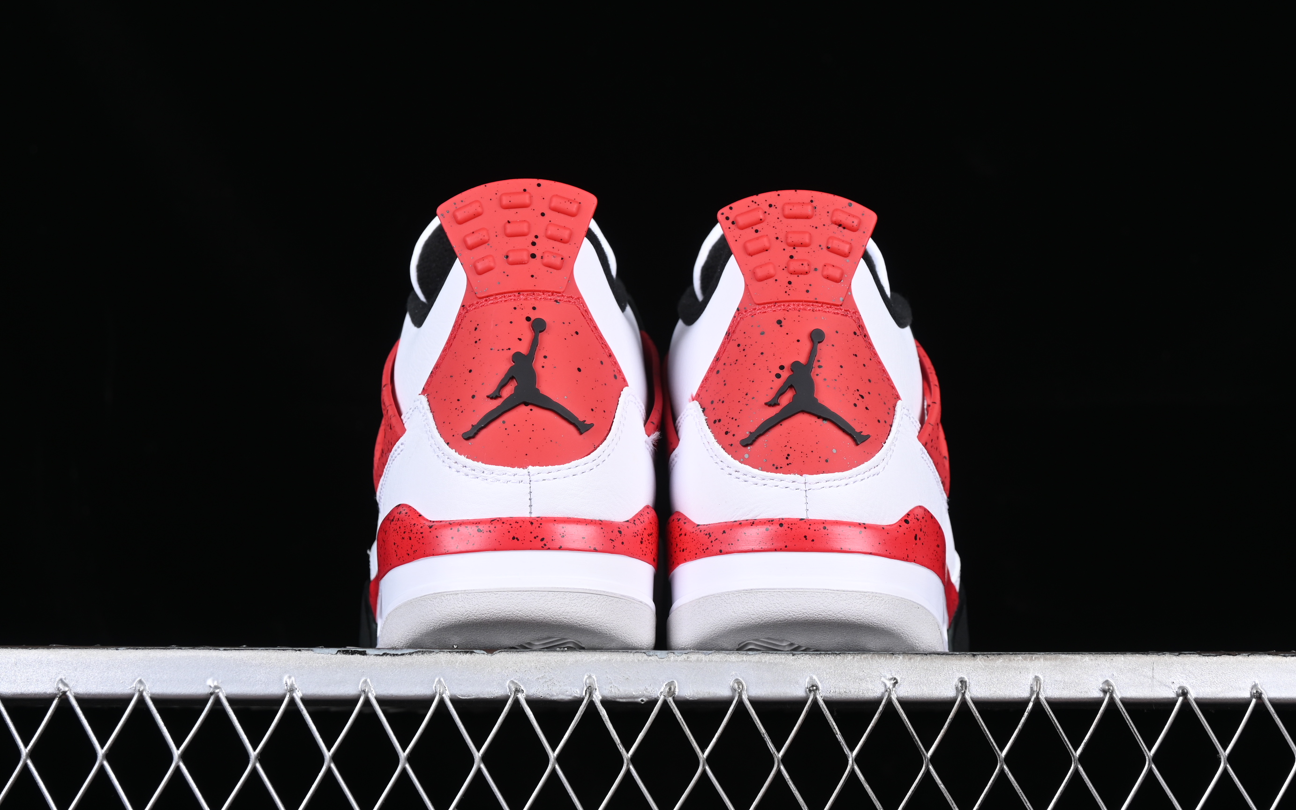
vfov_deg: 16.9
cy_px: 385
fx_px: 2719
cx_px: 652
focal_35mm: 77
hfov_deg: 26.8
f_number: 7.1
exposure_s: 1/80
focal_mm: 50
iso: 160
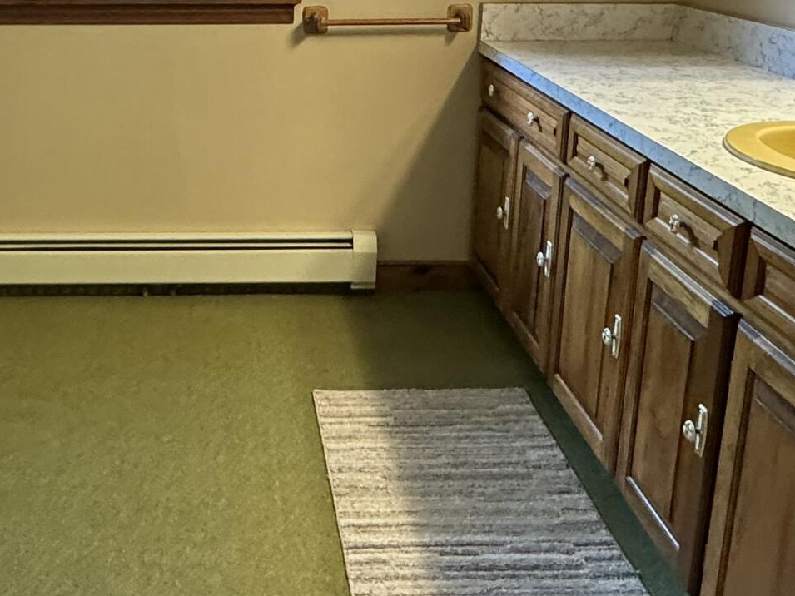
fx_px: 1010
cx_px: 227
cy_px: 170
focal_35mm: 44
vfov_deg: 32.4
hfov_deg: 42.0
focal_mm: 2.22
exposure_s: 1/60
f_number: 2.2
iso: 640
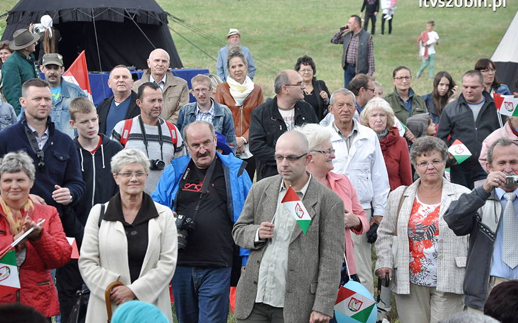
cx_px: 259
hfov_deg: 15.1
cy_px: 153
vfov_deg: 9.5
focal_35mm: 138
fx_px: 1948
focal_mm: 90
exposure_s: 1/640
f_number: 6.3
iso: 1250
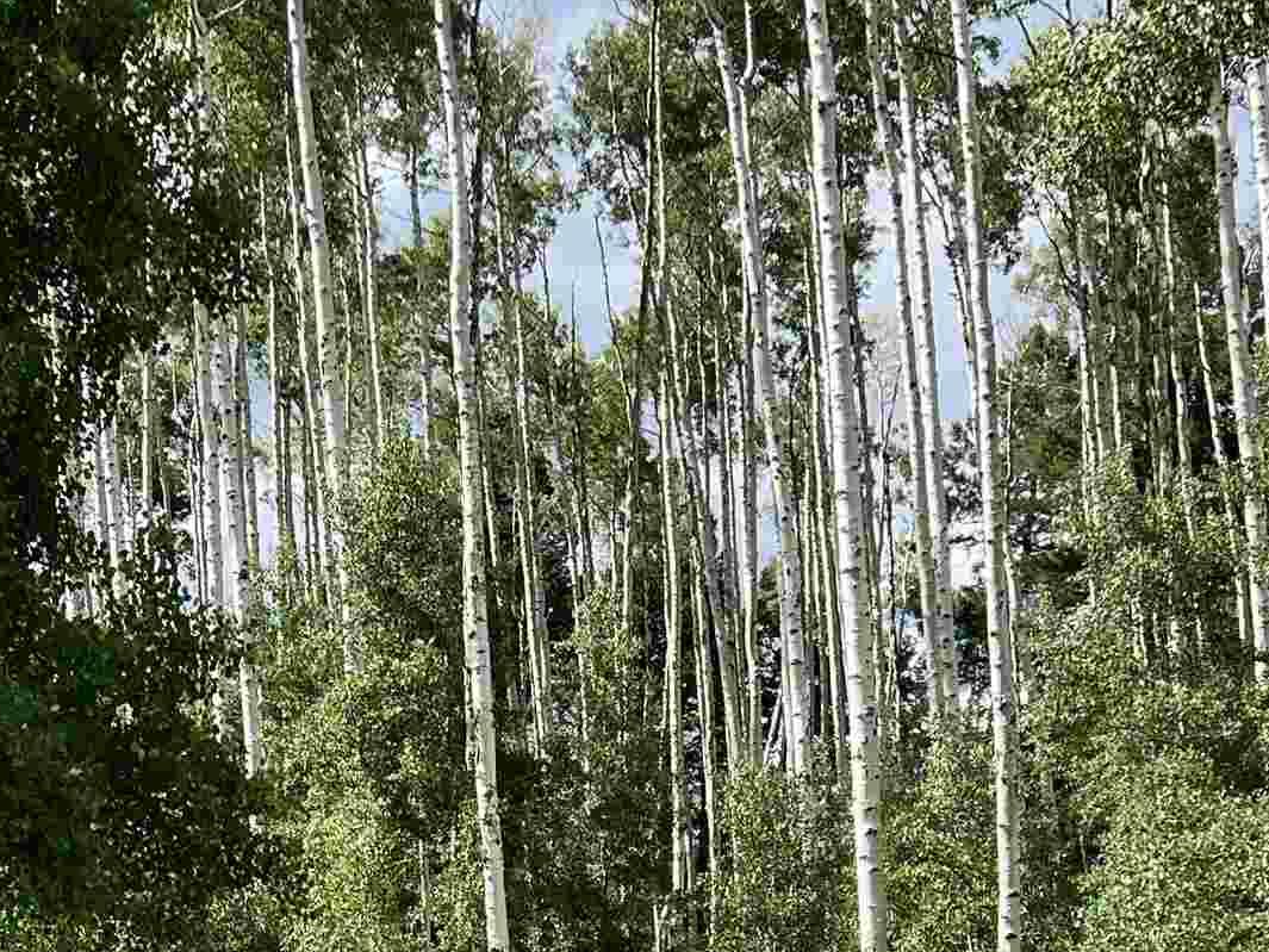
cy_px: 1143
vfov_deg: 18.6
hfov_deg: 25.6
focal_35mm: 75
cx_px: 305
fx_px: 2750
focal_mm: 5.7
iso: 50
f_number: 1.5
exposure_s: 1/2353
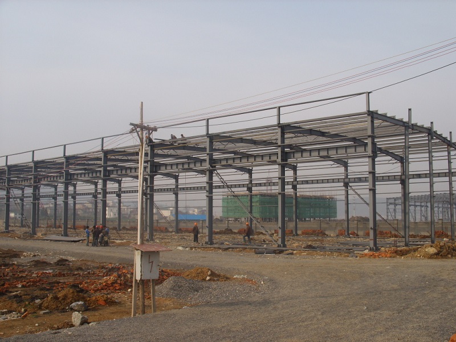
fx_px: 501
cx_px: 228
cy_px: 171
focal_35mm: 38
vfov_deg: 37.7
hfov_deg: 49.0
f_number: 7.4
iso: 50
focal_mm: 7.8
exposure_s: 1/209
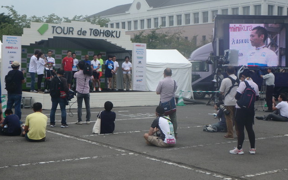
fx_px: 416
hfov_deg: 38.2
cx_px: 142
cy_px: 82
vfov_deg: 24.4
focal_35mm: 53
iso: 125
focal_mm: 8.7
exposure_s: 1/250
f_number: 5.2
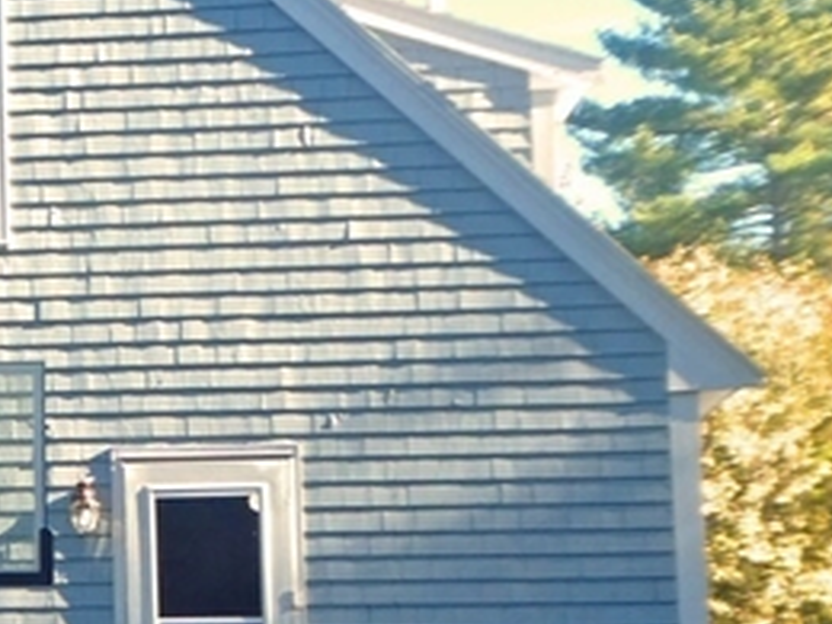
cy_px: 582
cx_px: -669
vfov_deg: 12.0
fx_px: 2932
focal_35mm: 122
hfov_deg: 14.3
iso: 80
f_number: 3.5
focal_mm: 5.4
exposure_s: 1/200
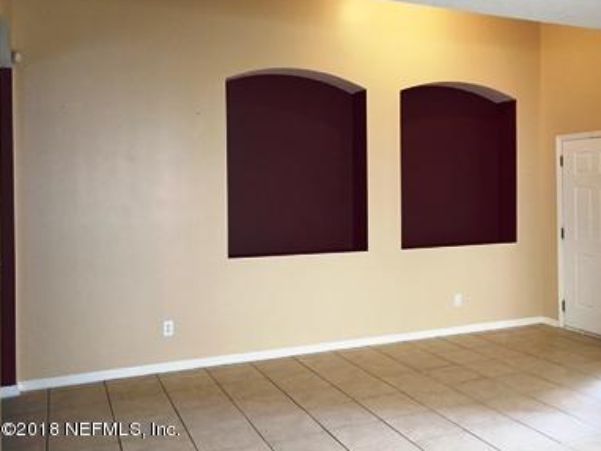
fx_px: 591
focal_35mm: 34
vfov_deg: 41.7
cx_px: 345
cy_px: 190
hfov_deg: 53.7
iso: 200
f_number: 2.2
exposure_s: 1/30
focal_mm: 4.15
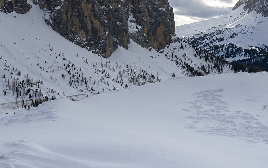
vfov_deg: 16.6
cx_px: 148
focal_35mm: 78
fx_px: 570
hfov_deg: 26.5
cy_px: 38
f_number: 13
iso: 100
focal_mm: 30
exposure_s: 1/125
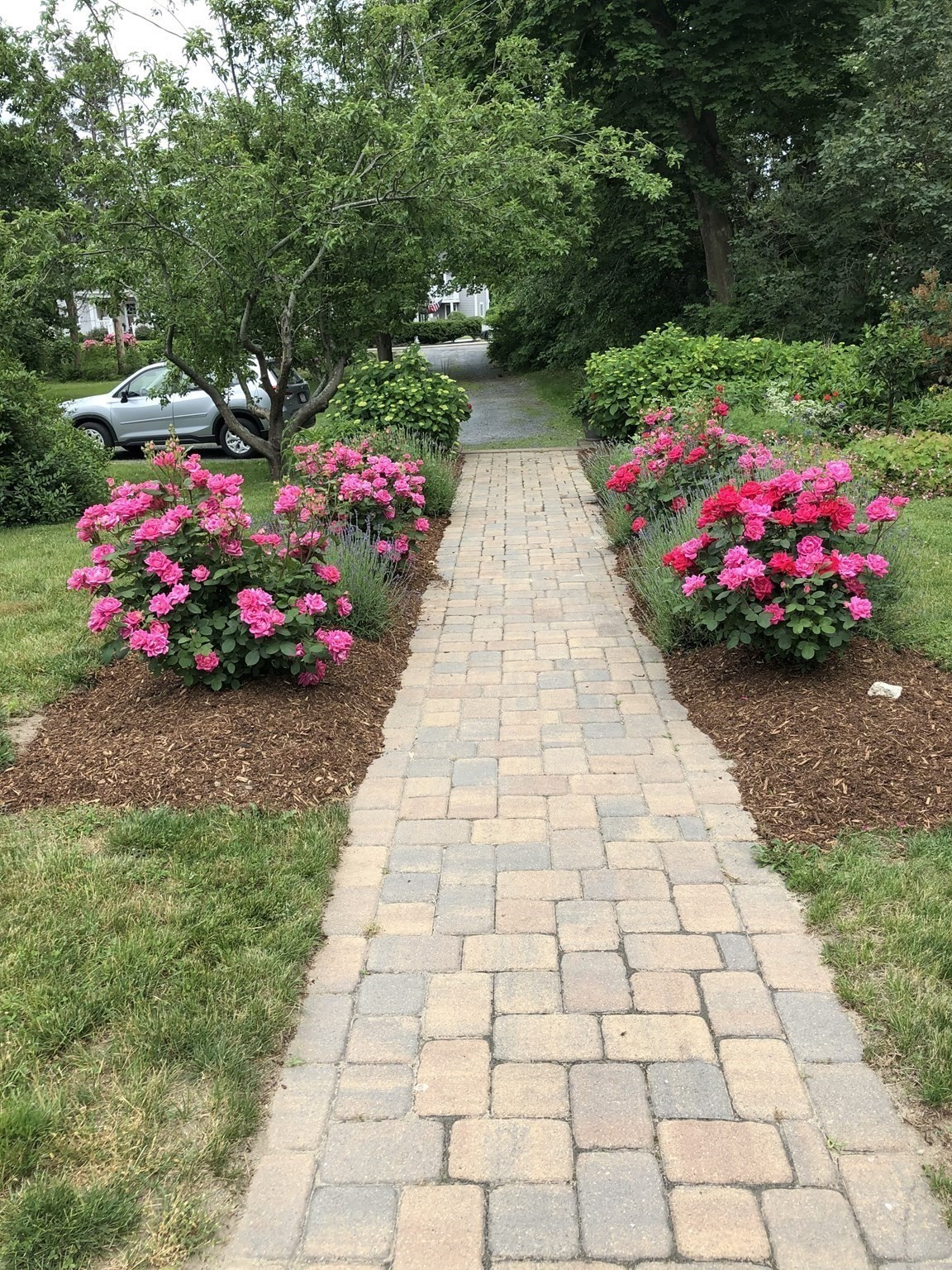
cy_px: 635
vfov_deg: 63.4
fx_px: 1027
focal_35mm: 28
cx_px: 476
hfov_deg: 49.7
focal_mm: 3.99
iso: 20
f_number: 1.8
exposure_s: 1/516
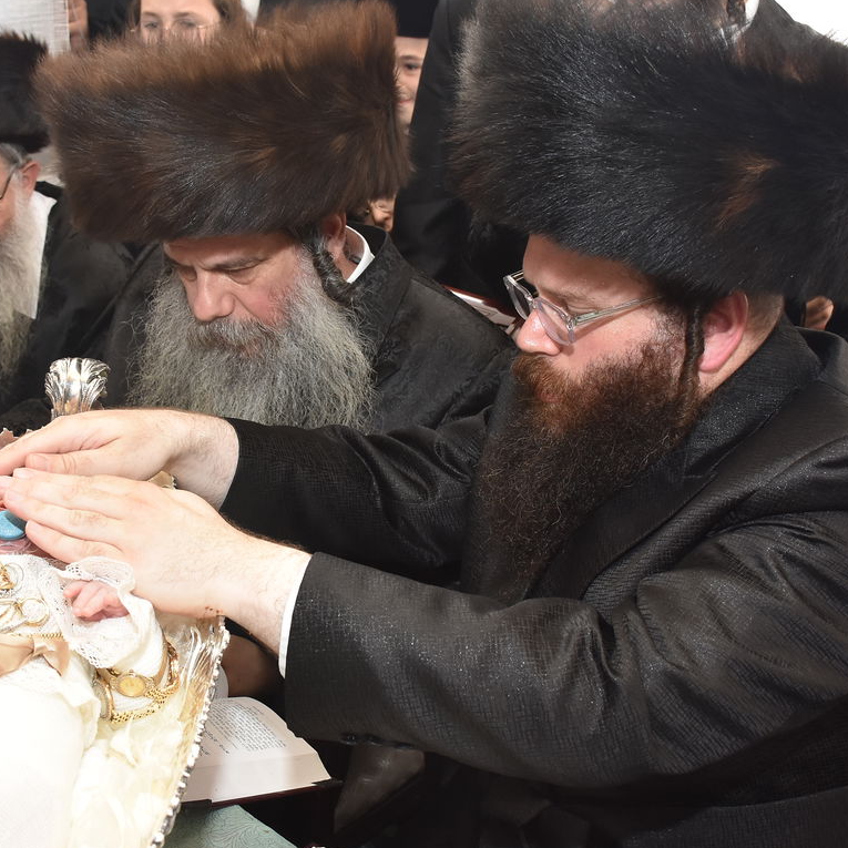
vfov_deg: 40.0
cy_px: 388
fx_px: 1164
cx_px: 343
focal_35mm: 42
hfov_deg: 39.9
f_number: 5.6
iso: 640
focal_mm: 18
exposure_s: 1/160
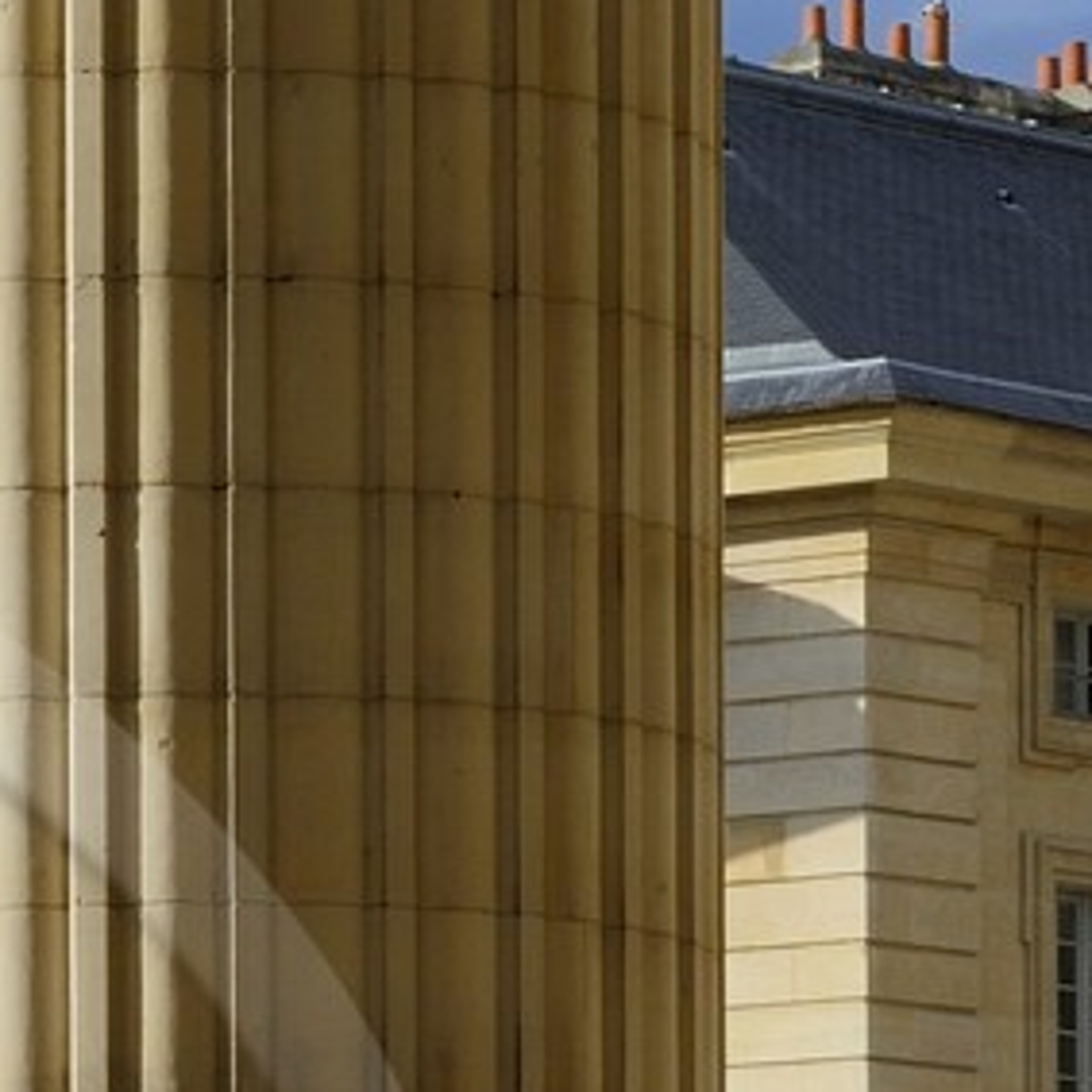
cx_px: -671
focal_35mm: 250
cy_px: 1628
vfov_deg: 6.9
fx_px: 8923
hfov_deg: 6.9
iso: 200
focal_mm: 52
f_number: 14
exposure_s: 1/160
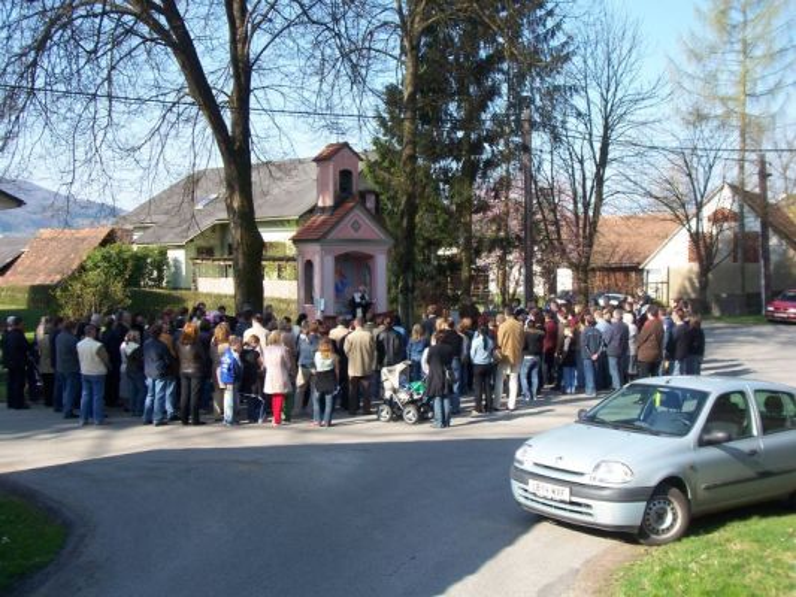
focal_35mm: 39
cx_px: 398
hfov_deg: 47.9
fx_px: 897
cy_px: 298
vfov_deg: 36.8
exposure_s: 1/200
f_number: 3.9
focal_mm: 6.4
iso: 64
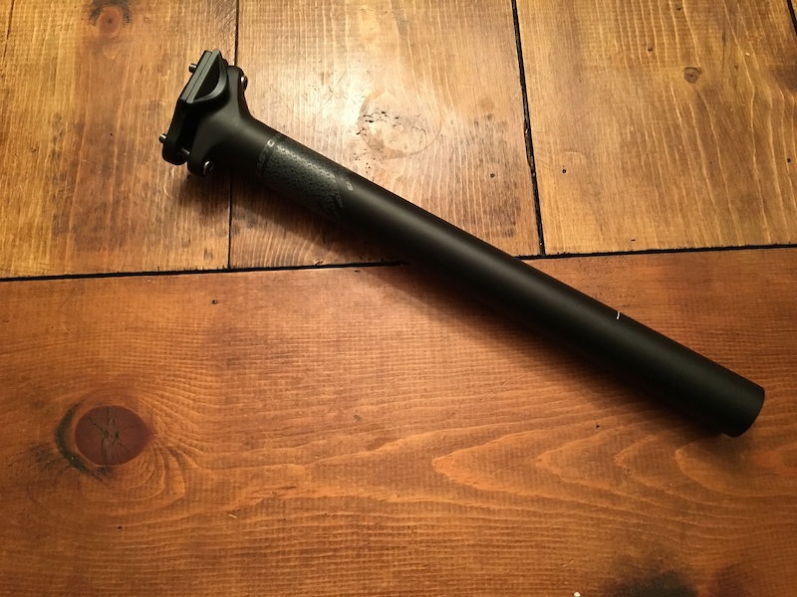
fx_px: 668
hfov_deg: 61.7
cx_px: 398
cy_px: 298
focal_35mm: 29
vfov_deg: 48.2
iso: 250
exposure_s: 1/15
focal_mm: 4.15
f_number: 2.2
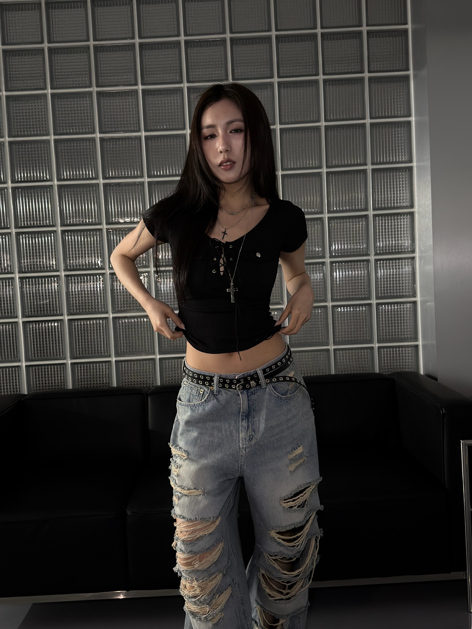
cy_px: 314
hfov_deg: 40.7
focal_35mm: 35
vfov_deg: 52.6
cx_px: 236
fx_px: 636
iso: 500
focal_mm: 6.76
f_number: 1.78
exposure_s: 1/38
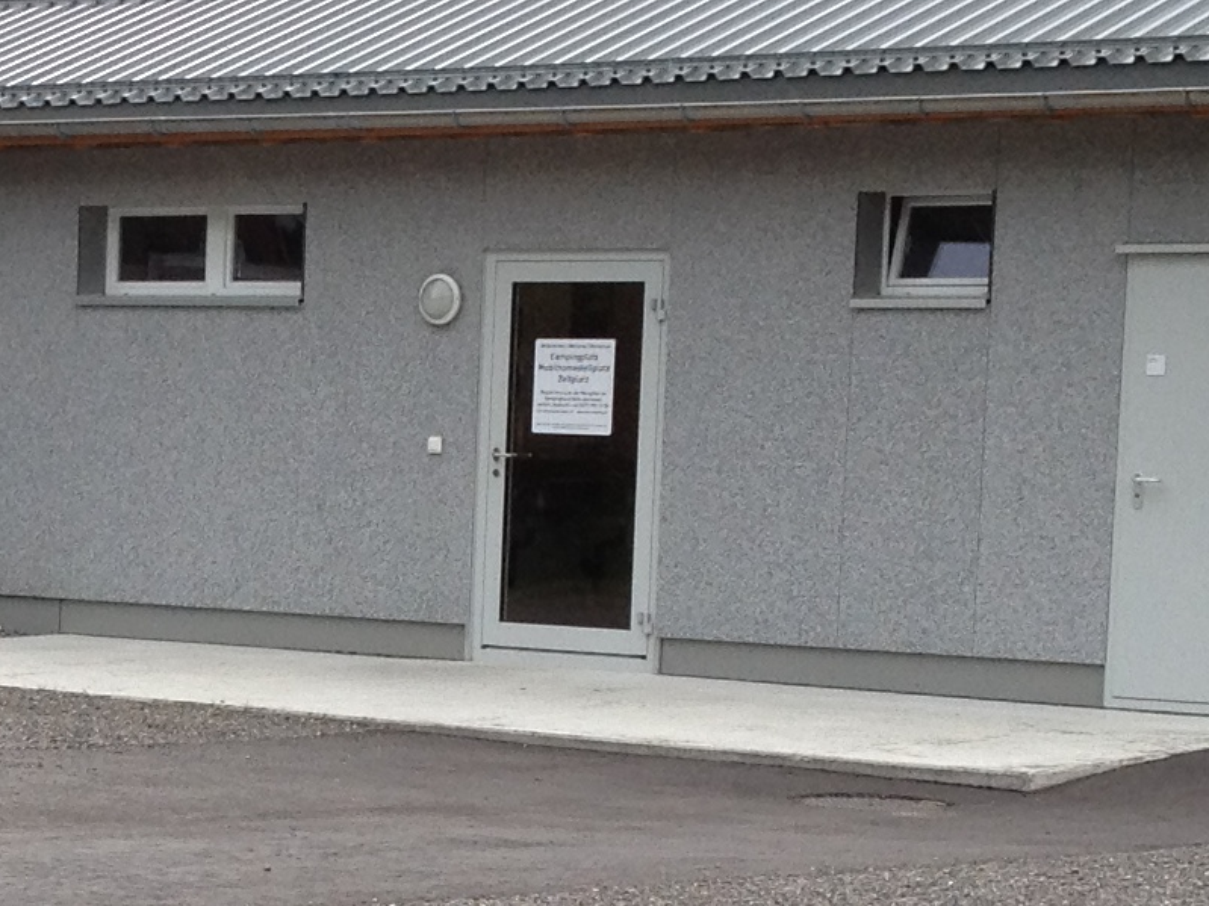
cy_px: 873
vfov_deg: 10.3
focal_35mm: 143
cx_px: -219
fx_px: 4994
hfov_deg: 13.4
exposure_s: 1/141
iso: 64
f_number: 2.4
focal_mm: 4.28
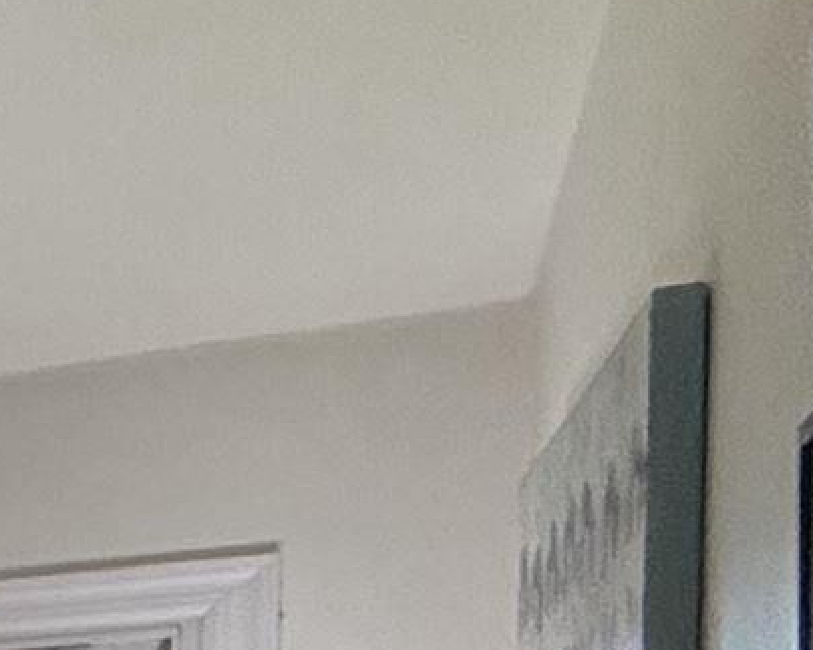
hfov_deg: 8.9
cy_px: 1099
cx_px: -2216
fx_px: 2502
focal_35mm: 104
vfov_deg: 13.5
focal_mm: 2.22
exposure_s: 1/120
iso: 320
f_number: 2.2
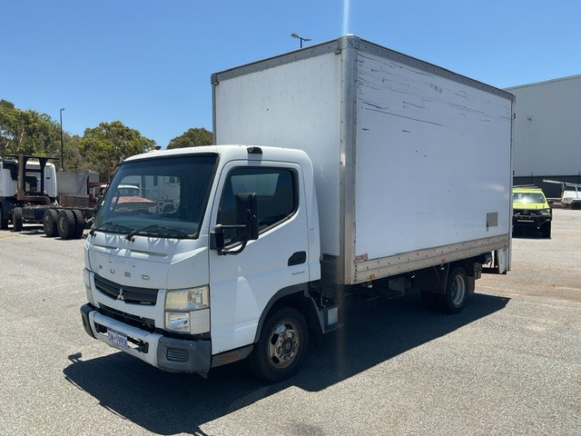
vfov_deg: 48.2
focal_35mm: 29
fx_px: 487
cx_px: 290
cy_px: 218
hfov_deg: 61.7
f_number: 1.8
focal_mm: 3
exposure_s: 1/1786
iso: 16
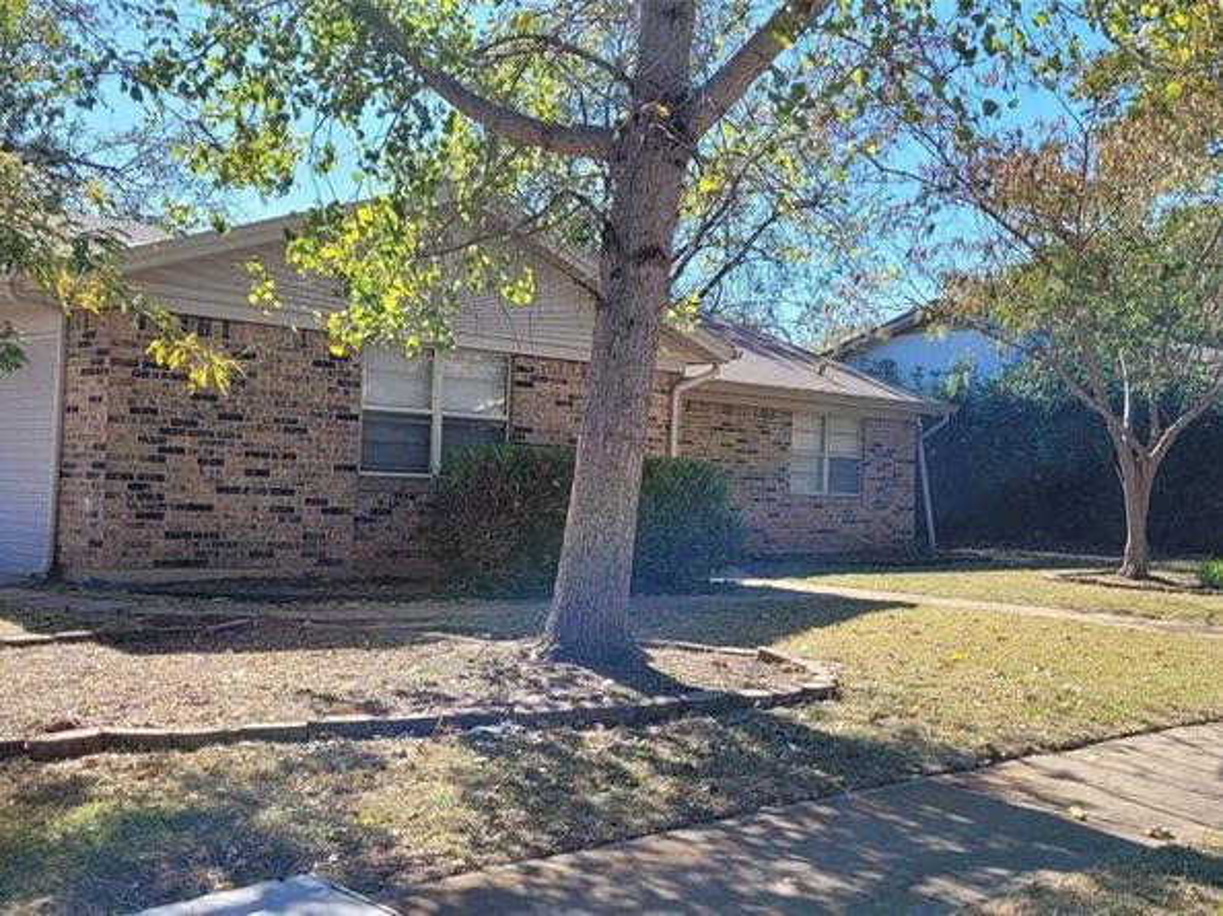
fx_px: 918
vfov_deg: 53.0
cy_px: 458
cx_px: 612
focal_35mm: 26
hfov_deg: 67.3
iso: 40
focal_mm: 5.4
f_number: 1.8
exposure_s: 1/1114
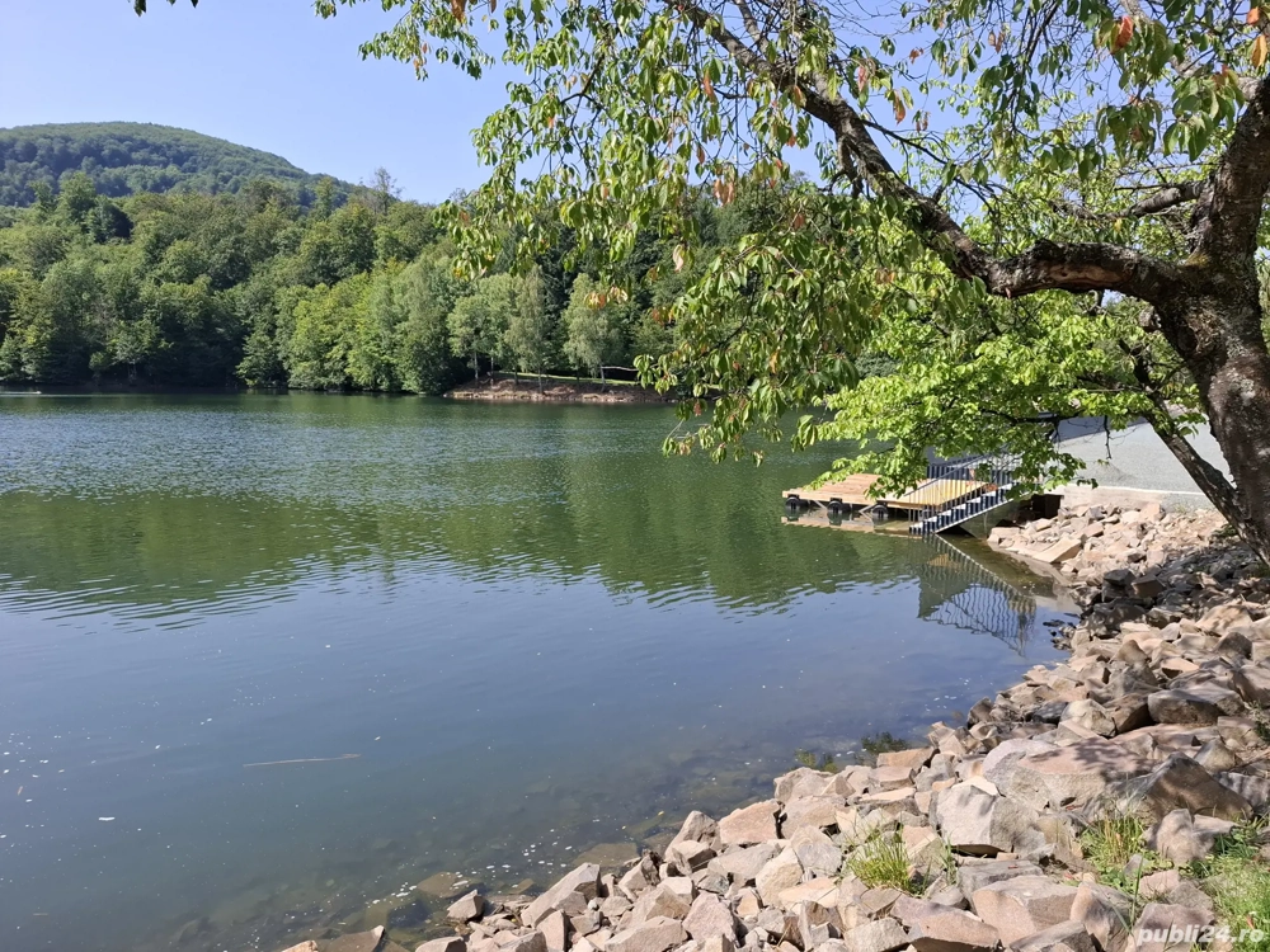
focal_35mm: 23
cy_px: 476
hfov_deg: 73.9
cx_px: 635
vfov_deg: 58.9
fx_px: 844
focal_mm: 5.54
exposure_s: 1/1111
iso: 50
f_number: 1.8
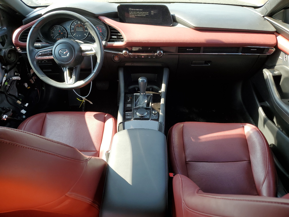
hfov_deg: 67.3
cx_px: 144
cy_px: 108
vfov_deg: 53.1
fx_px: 217
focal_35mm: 26
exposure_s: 1/161
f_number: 1.5
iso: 50
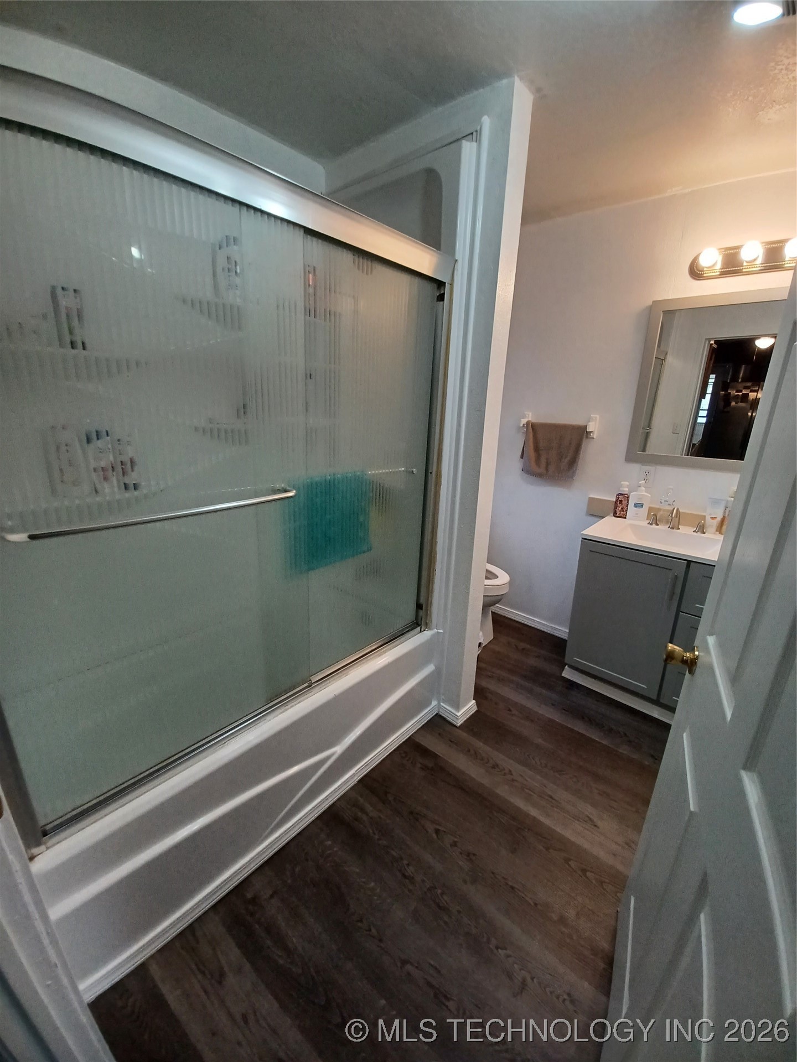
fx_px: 399
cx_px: 398
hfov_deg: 89.9
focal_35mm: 13
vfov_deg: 106.2
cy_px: 531
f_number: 2.2
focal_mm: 1.42
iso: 100
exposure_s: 1/60
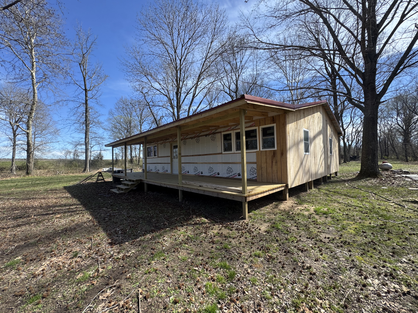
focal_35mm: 14
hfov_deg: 102.1
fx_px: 169
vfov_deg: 85.7
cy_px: 156
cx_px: 209
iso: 50
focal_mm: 2.22
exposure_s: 1/582
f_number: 2.2
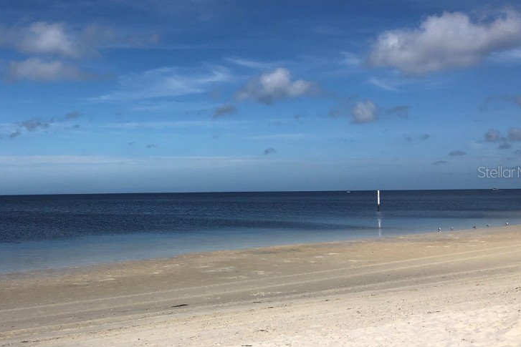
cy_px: 172
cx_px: 178
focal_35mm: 41
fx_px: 593
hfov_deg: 46.7
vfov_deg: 32.6
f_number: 1.8
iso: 25
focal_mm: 4
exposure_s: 1/4367
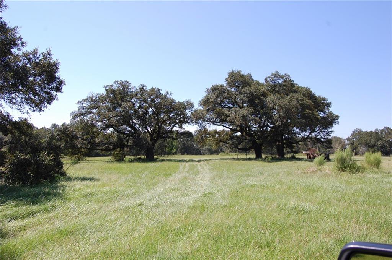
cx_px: 196
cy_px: 130
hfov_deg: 62.0
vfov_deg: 43.5
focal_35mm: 30
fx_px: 326
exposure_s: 1/250
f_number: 8
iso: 200
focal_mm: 20
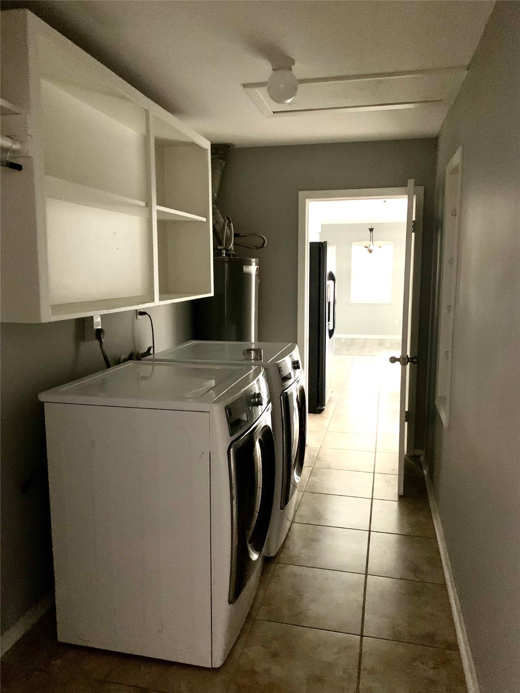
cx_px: 260
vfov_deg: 67.3
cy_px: 346
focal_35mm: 26
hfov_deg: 53.1
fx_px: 521
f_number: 1.8
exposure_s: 1/17
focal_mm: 4.25
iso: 800
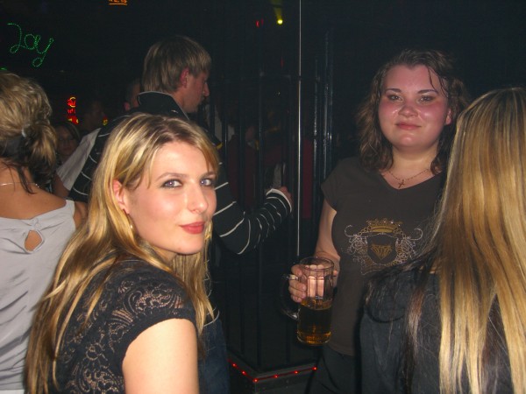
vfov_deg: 37.7
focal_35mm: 38
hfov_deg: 49.0
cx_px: 263
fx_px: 577
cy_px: 197
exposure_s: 1/60
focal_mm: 7.9
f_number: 2.8
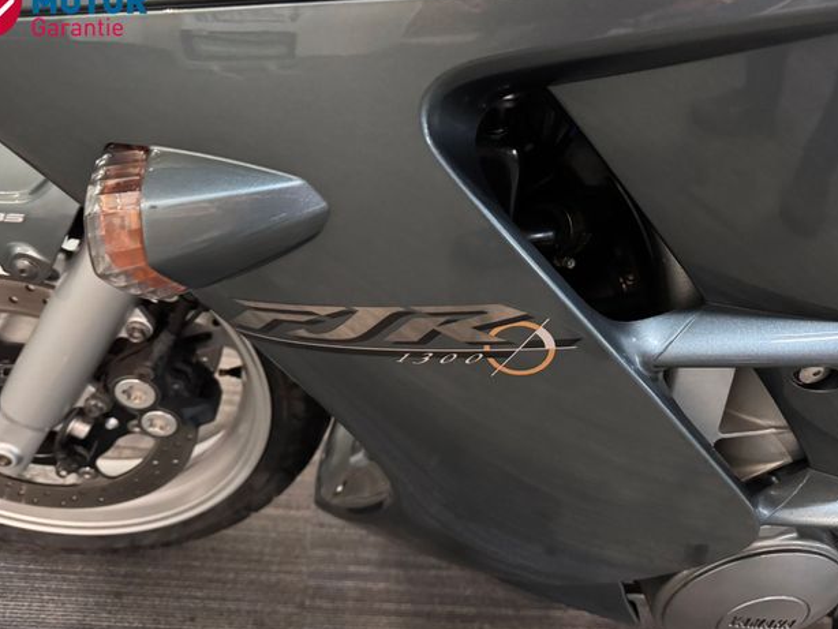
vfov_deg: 54.9
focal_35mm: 25
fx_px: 605
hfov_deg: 69.4
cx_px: 411
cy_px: 310
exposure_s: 1/25
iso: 800
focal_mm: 6.76
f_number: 1.78
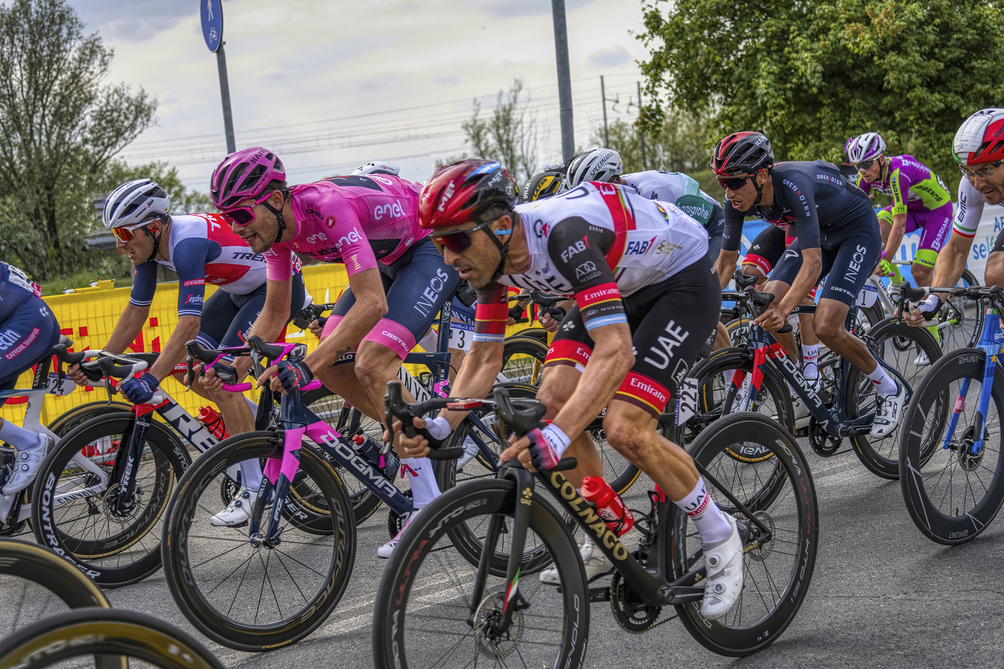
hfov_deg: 38.2
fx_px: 1450
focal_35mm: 52
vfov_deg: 26.0
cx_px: 502
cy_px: 334
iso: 500
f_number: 4
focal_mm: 52
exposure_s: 1/2500
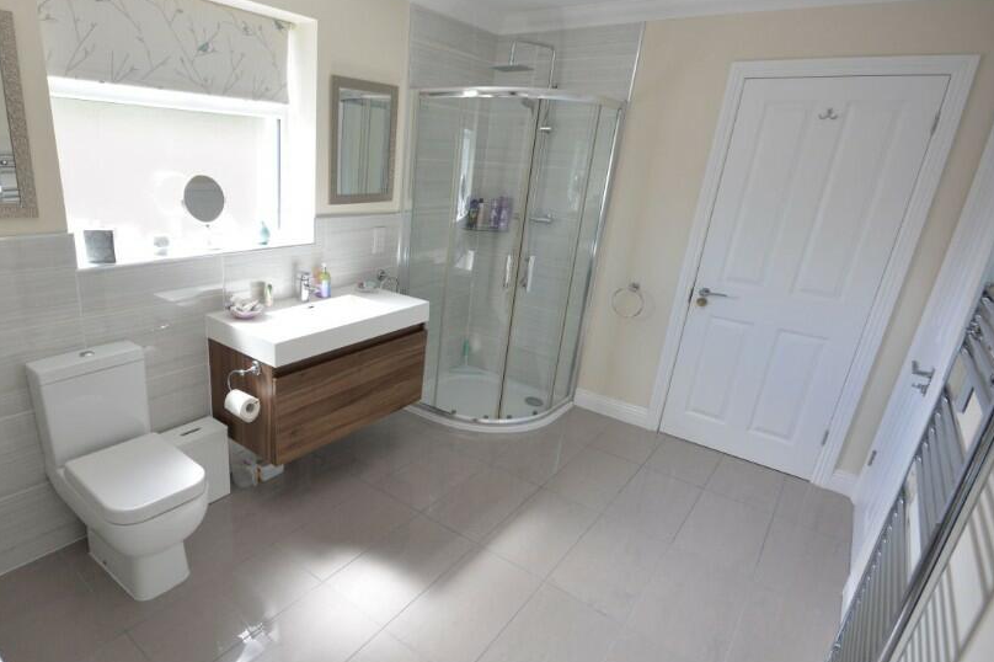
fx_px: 524
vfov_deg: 64.5
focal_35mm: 19
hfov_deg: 85.7
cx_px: 390
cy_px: 352
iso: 400
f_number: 8
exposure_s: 1/40
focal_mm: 10
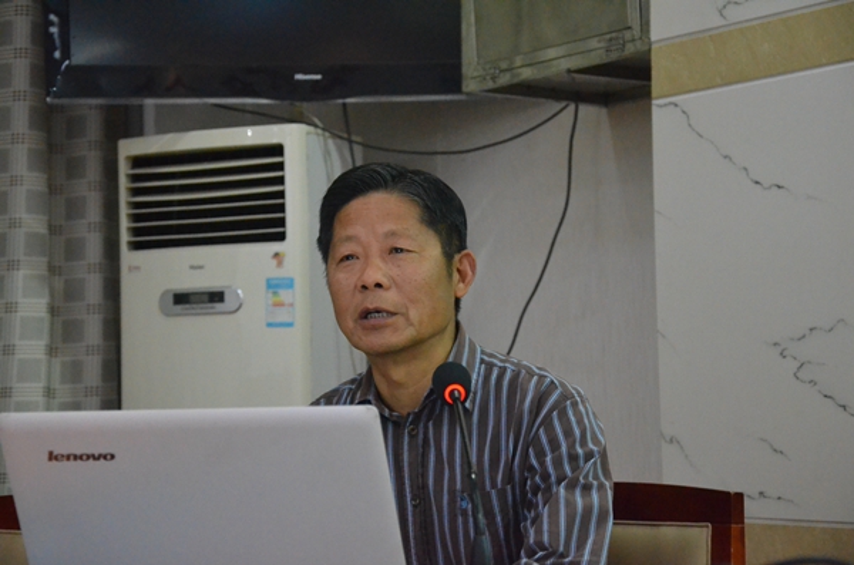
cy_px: 282
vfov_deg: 15.6
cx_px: 427
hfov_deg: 23.4
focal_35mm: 87
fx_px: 2059
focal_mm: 58
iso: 6400
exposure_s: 1/100
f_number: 5
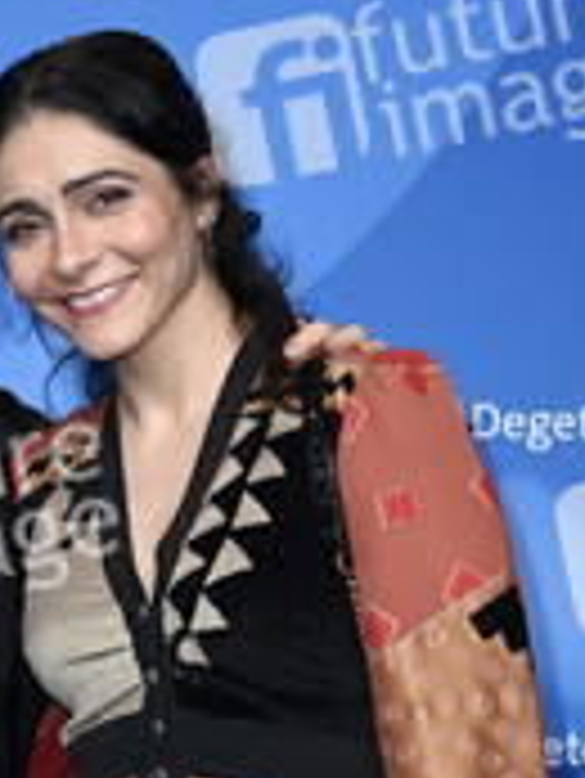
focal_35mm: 182
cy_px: 756
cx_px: 18
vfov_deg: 10.8
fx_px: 4096
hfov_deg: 8.1
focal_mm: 82
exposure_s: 1/250
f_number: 5.6
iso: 800
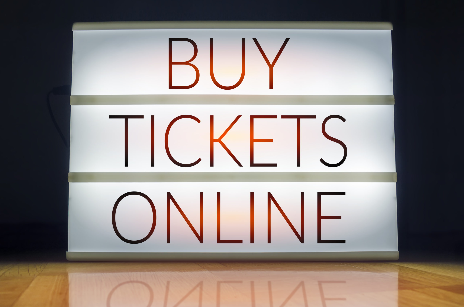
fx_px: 424
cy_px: 154
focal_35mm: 33
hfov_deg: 57.3
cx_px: 232
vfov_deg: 39.8
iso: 100
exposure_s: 1/30
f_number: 8
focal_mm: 22
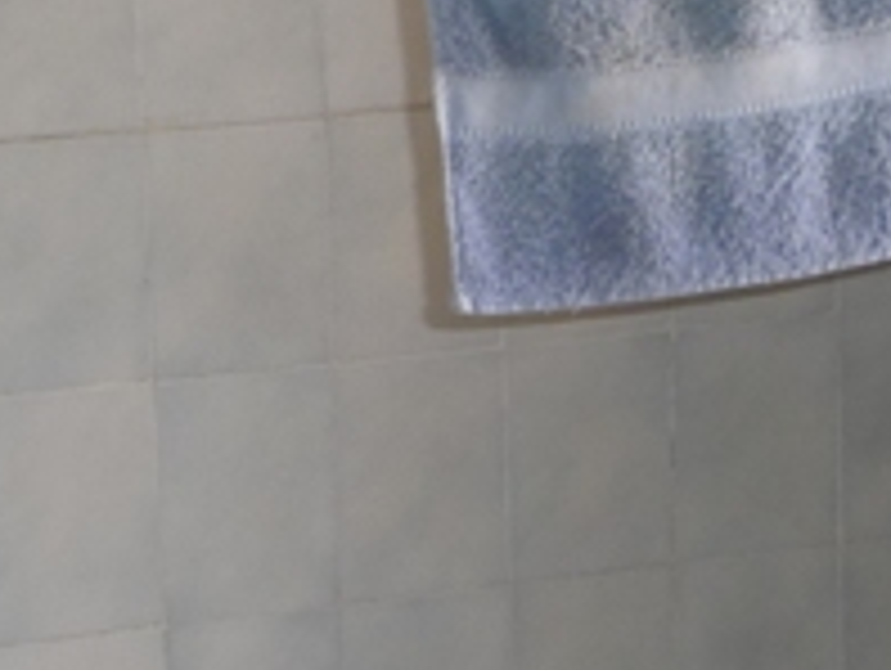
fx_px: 2912
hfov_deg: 17.0
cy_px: 261
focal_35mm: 113
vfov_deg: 13.1
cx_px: -14
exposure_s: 1/30
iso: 100
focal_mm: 4.7
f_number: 3.3
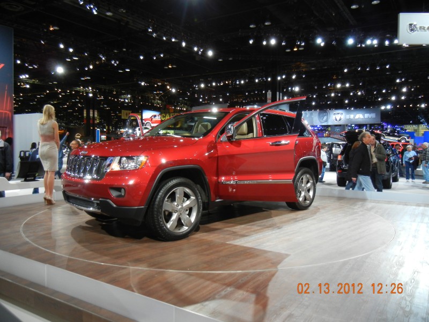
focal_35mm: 30
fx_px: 372
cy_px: 161
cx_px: 214
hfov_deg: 60.0
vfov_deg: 46.8
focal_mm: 5.4
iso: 312
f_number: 3.5
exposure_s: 1/60
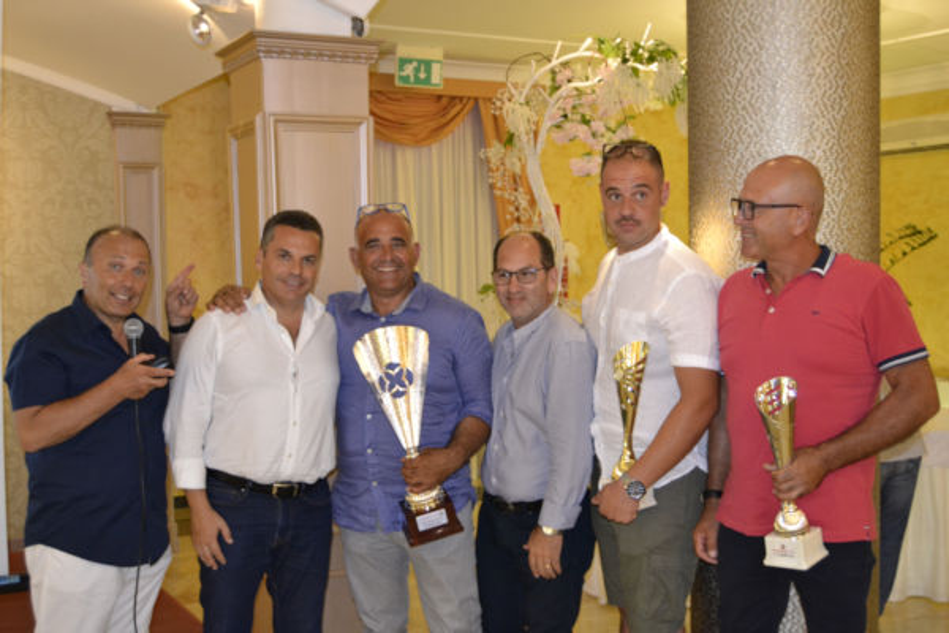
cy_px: 316
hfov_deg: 42.3
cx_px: 474
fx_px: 1226
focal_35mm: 46
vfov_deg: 28.9
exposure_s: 1/60
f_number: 4.2
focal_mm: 31
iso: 2000
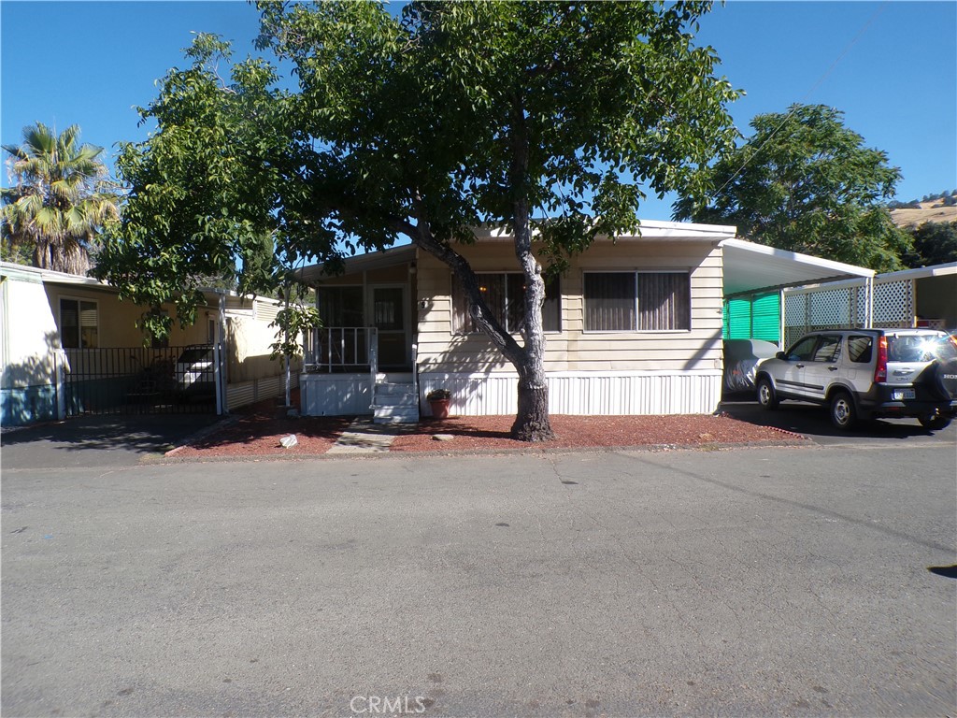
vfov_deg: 56.8
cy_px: 359
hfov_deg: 71.6
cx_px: 478
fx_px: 664
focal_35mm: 24
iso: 100
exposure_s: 1/280
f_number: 5.8
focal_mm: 4.3
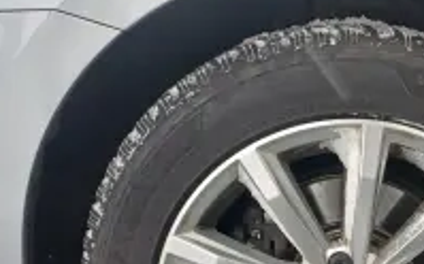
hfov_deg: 39.8
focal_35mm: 48
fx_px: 554
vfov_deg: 25.5
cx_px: 354
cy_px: 264
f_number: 1.8
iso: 80
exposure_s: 1/100
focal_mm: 4.65
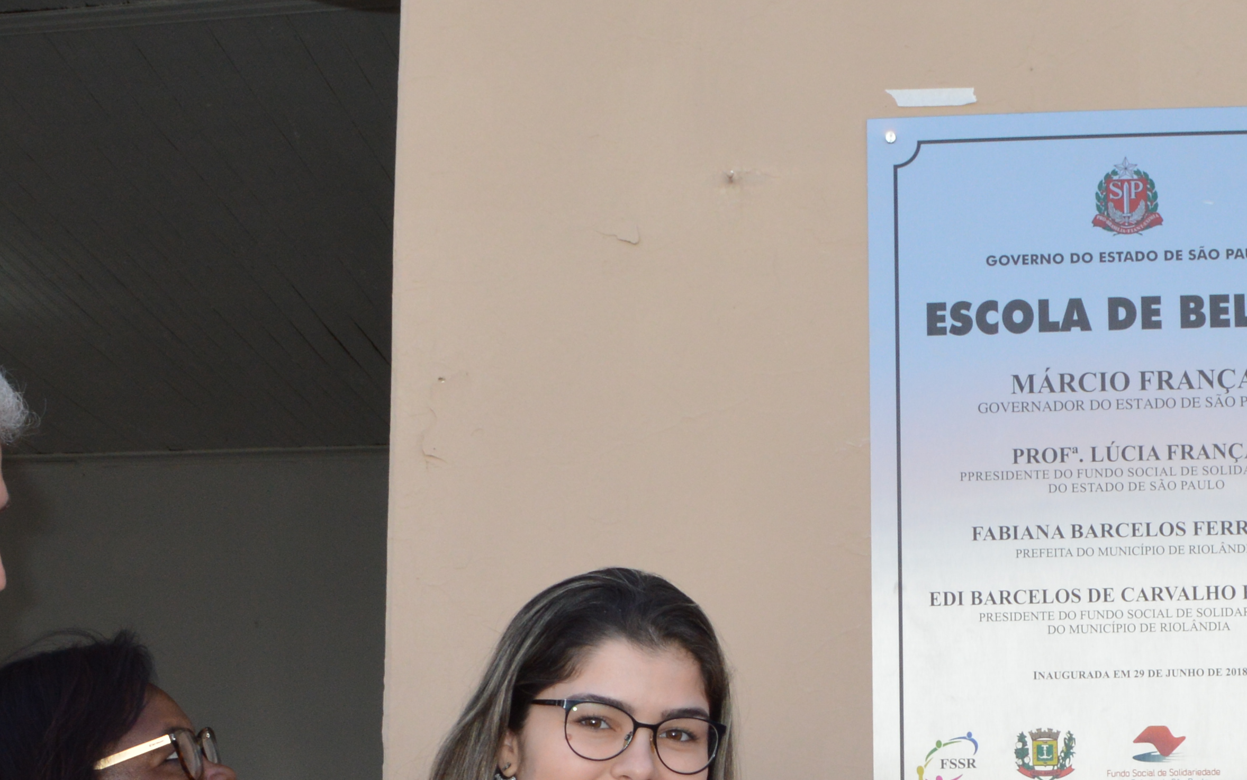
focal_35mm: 78
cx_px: 920
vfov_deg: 16.2
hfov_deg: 26.2
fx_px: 2651
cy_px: 867
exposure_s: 1/200
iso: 400
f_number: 10
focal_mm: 20
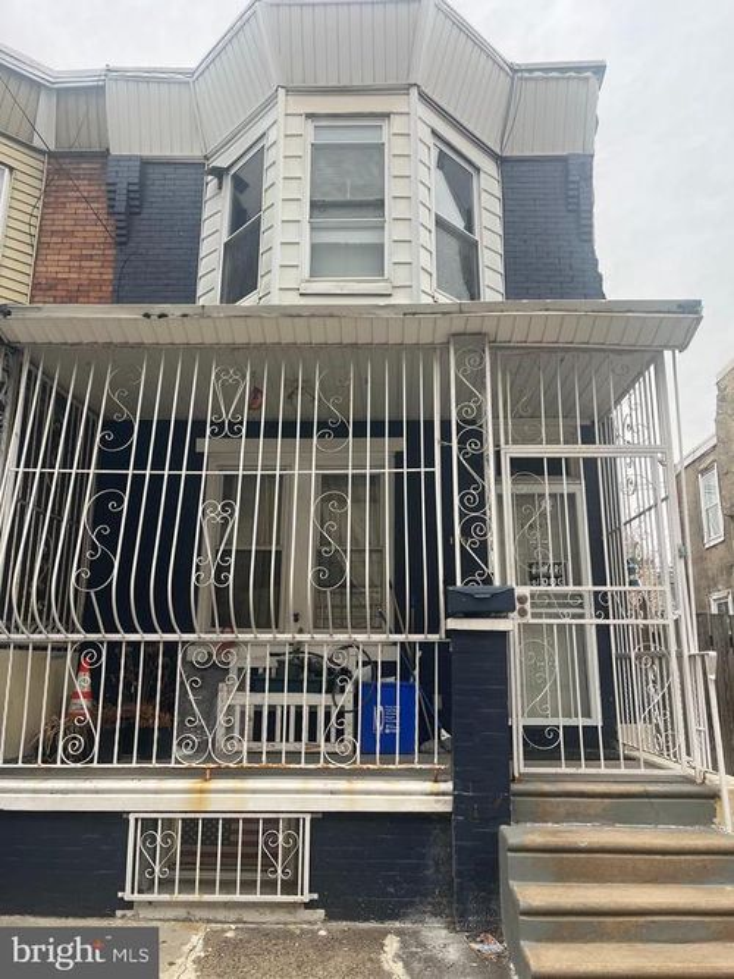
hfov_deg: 53.0
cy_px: 490
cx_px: 367
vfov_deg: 67.3
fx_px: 735
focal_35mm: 26
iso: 50
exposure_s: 1/491
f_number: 1.6
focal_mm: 5.1
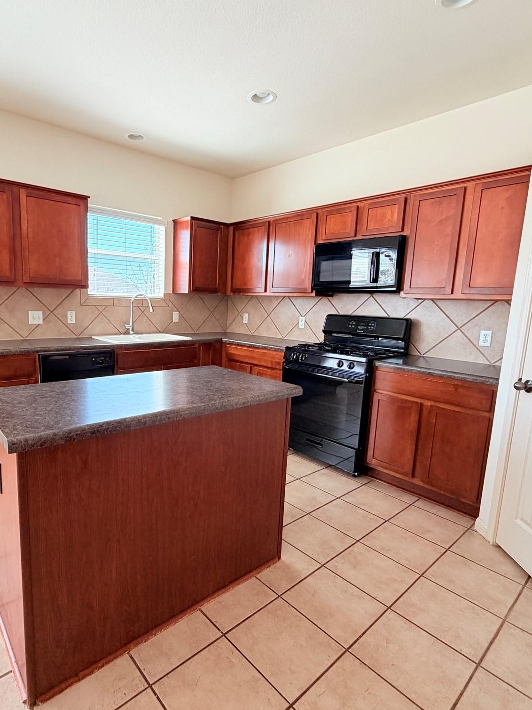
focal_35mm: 19
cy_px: 358
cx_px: 208
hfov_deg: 67.9
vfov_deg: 84.7
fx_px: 389
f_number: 2.2
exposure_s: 1/121
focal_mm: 2.22
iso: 125
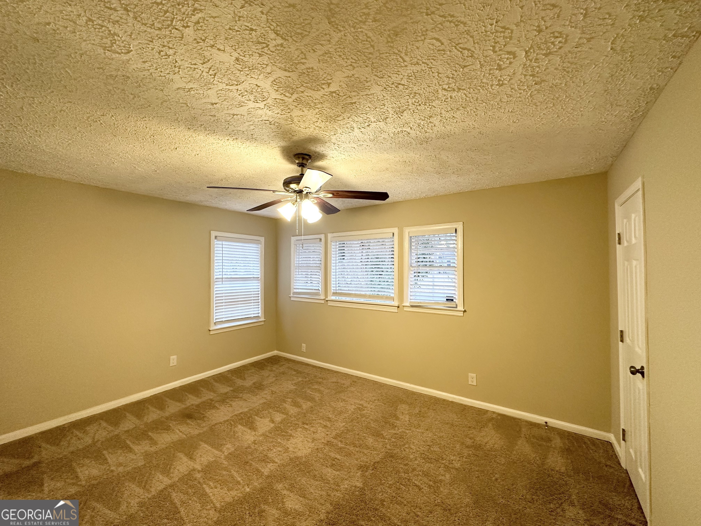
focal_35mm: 14
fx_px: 284
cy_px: 263
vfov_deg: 85.7
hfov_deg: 102.1
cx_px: 350
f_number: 2.2
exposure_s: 1/60
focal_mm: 2.22
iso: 200
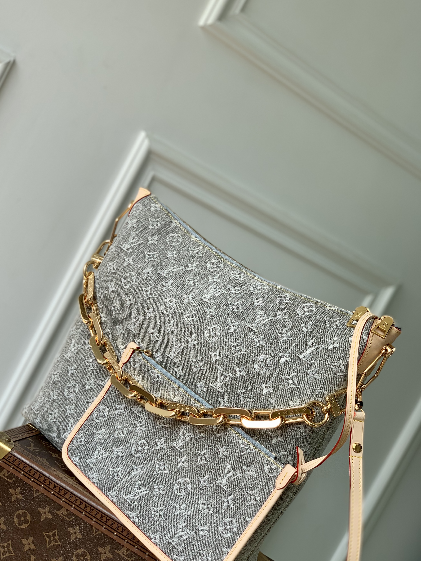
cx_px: 184
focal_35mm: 60
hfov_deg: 24.4
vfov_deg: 32.2
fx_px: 973
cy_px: 298
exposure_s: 1/287
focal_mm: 6
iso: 16
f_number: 2.4
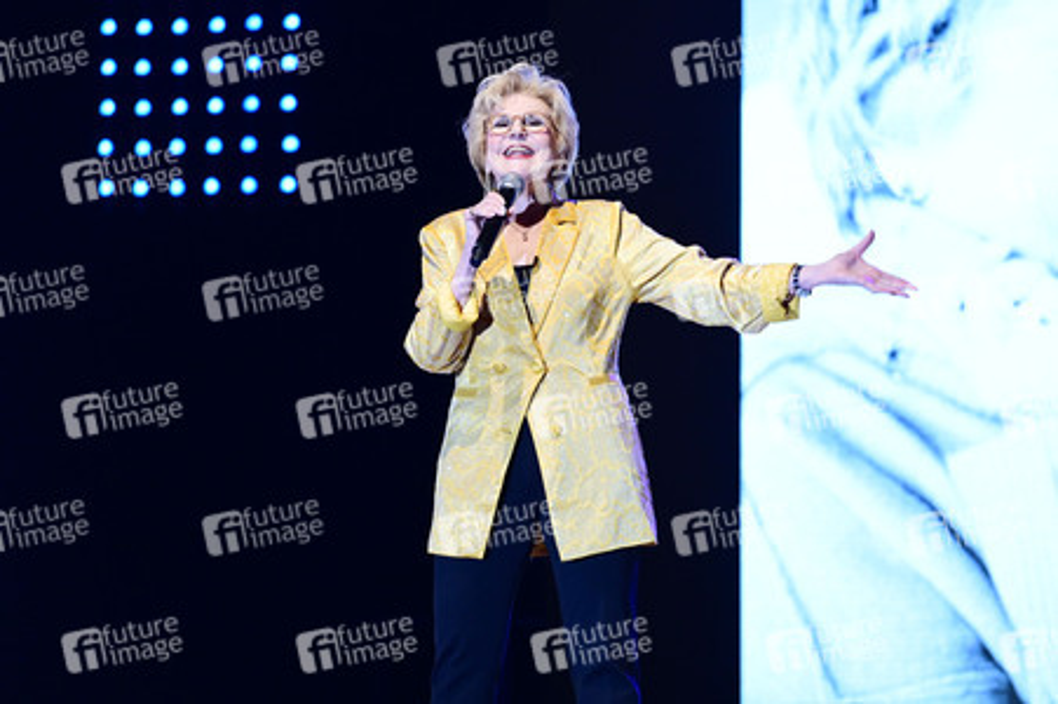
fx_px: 5873
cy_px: 352
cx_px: 529
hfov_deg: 10.3
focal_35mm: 200
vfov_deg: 6.9
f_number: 3.2
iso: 2000
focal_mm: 200
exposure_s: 1/250
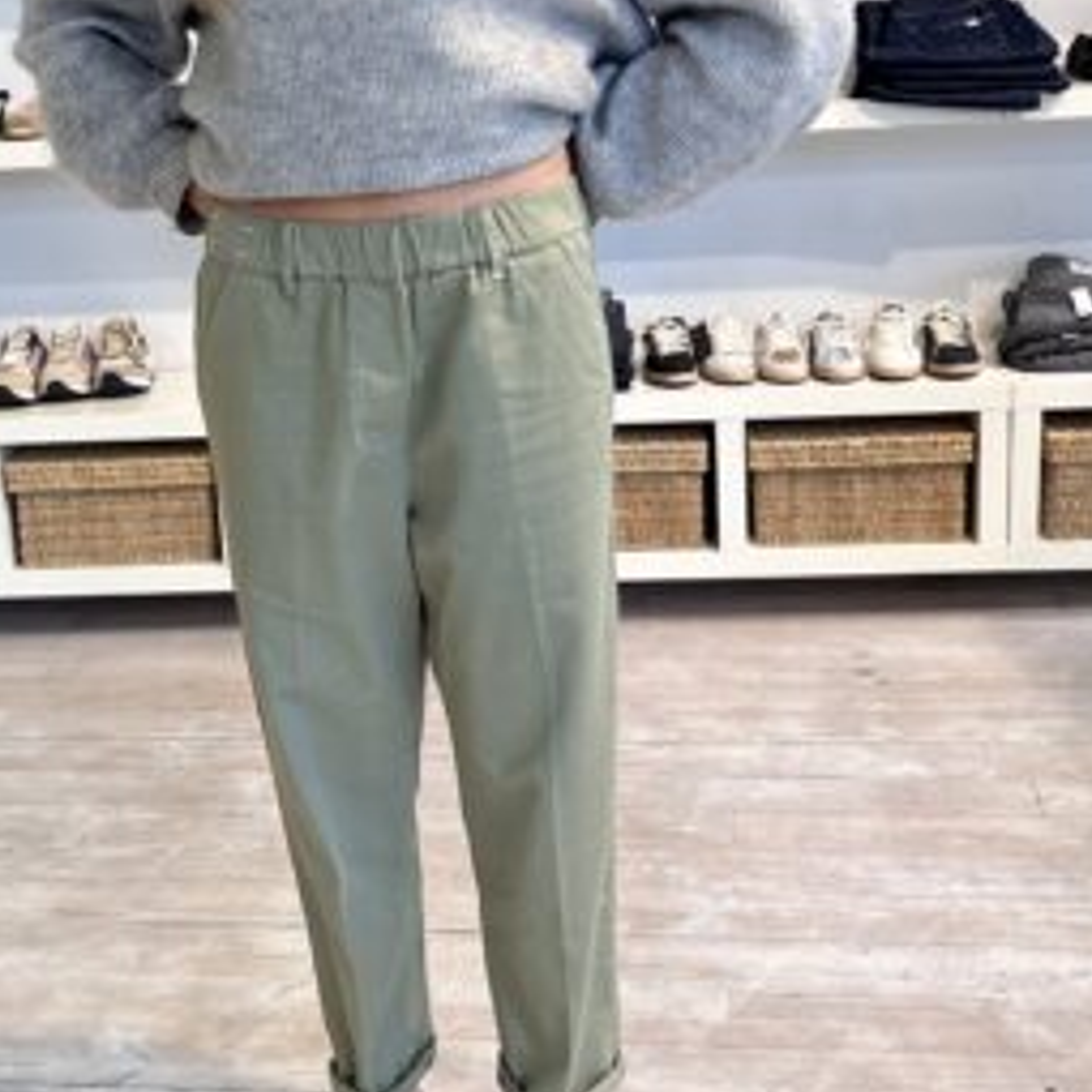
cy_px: 535
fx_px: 1285
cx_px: 484
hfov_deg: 46.0
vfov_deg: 46.0
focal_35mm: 36
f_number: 1.6
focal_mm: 5.1
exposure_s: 1/100
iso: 125
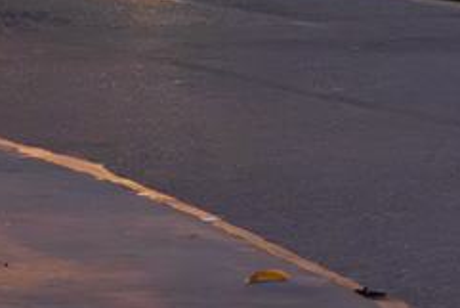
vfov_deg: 3.0
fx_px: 5843
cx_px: 145
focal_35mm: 457
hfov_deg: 4.5
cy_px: -570
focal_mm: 51
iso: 800
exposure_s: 1/200
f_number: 9
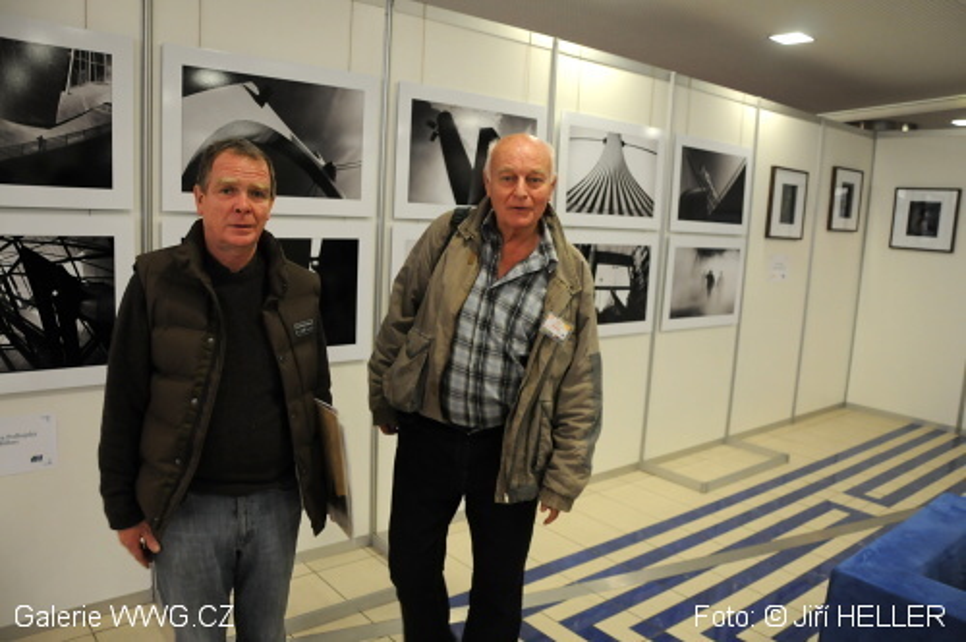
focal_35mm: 27
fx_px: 724
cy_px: 321
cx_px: 483
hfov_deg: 67.4
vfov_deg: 47.8
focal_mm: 18
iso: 800
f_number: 5
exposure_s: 1/30
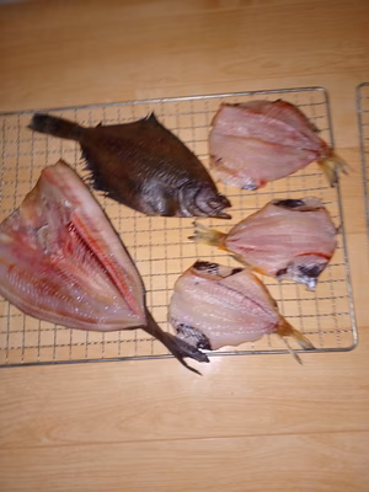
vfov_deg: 65.3
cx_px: 184
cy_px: 246
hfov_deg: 51.4
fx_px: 384
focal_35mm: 27
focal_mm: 3.58
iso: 100
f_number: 1.9
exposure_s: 1/50
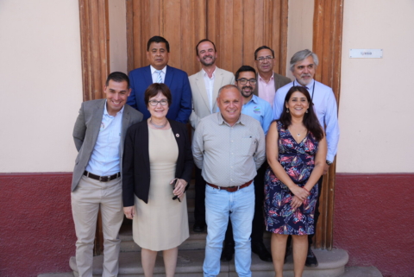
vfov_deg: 42.4
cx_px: 207
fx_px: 357
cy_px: 138
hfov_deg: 60.2
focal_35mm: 31
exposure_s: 1/100
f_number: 4
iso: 100
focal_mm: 31
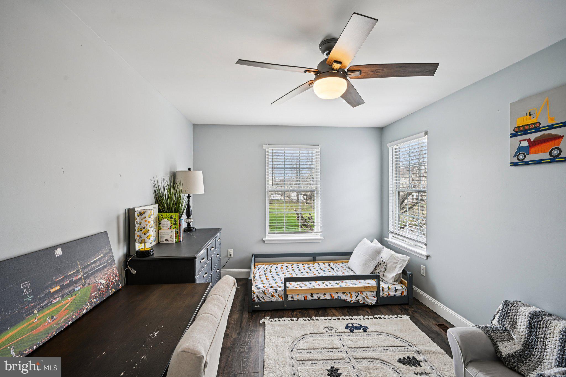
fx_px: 244
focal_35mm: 16
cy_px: 188
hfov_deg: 98.5
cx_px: 283
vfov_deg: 75.5
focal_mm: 15.5
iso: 400
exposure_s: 1/60
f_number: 8
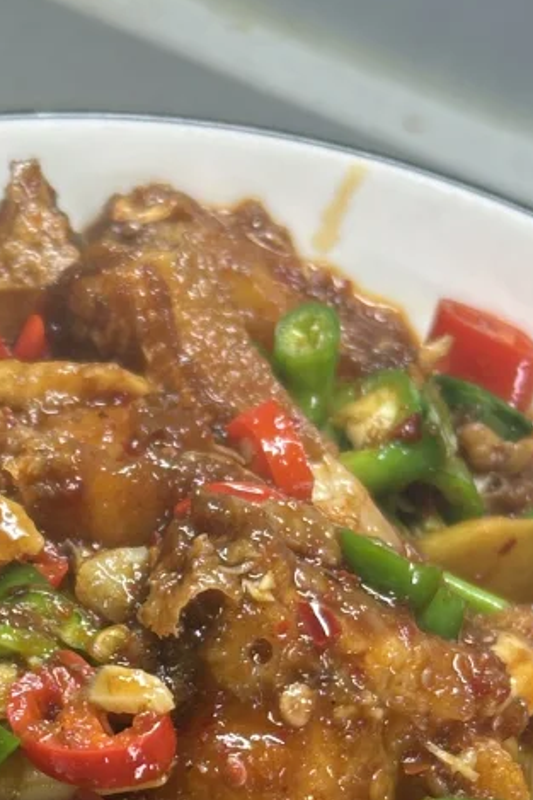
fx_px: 3400
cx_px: 157
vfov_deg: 13.3
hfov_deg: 9.0
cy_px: 744
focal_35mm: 153
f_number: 1.78
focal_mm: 6.86
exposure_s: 1/50
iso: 50
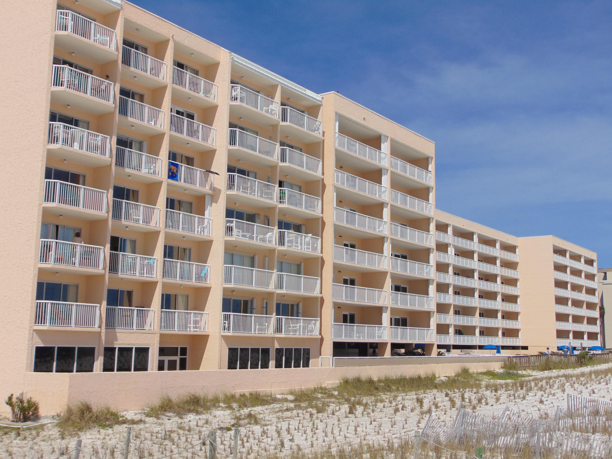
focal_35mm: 42
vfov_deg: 34.3
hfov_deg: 44.8
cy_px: 230
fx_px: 743
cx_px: 306
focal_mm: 7.6
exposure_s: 1/400
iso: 80
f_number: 8.7
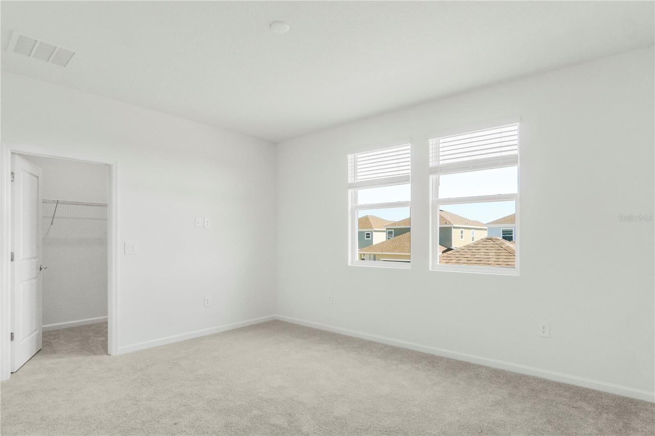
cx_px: 328
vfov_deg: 67.4
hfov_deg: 90.0
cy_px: 218
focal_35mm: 18
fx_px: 327
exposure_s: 1/200
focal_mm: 12
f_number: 5
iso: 800
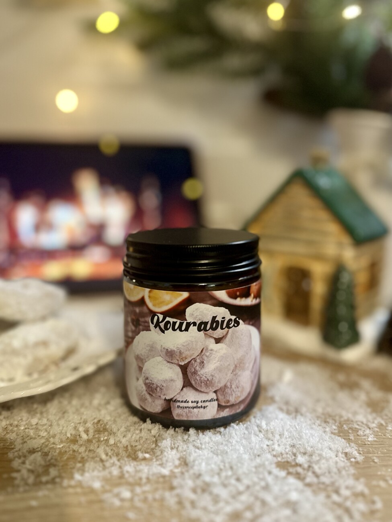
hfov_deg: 56.8
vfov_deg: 71.6
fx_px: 362
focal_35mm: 24
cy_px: 261
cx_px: 196
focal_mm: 6.86
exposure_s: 1/60
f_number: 1.78
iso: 320
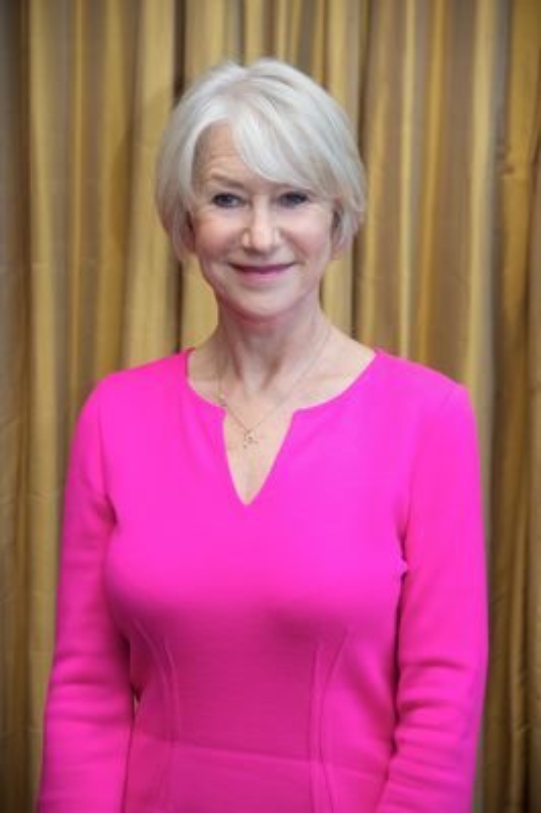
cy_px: 406
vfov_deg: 15.2
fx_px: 3048
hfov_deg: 10.1
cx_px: 270
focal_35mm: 135
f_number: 5.6
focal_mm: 135
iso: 500
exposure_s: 1/60
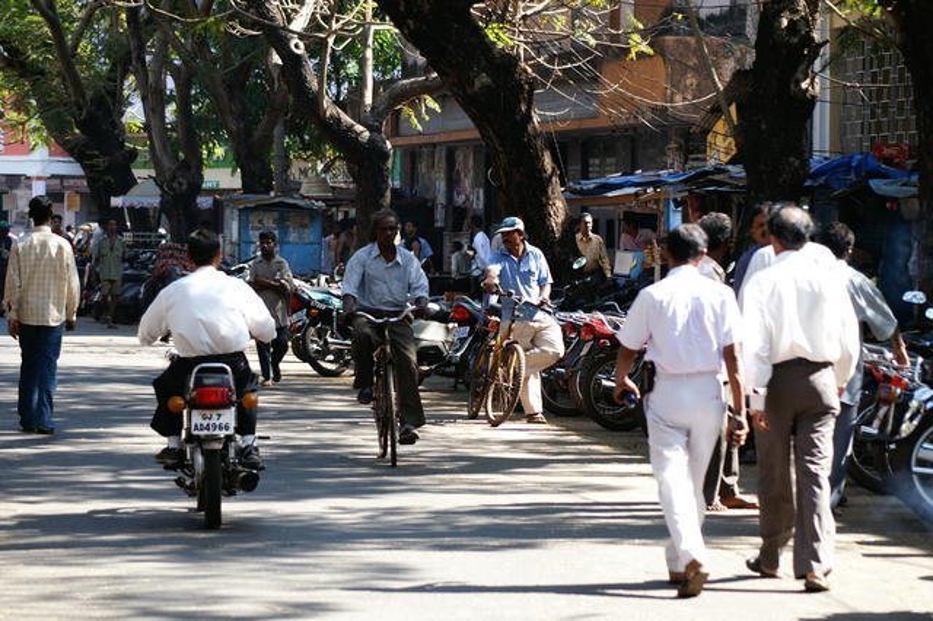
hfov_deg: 13.7
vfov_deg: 9.1
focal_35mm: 150
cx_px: 466
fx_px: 3885
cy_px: 310
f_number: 5.6
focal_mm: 100
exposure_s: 1/250
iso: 200
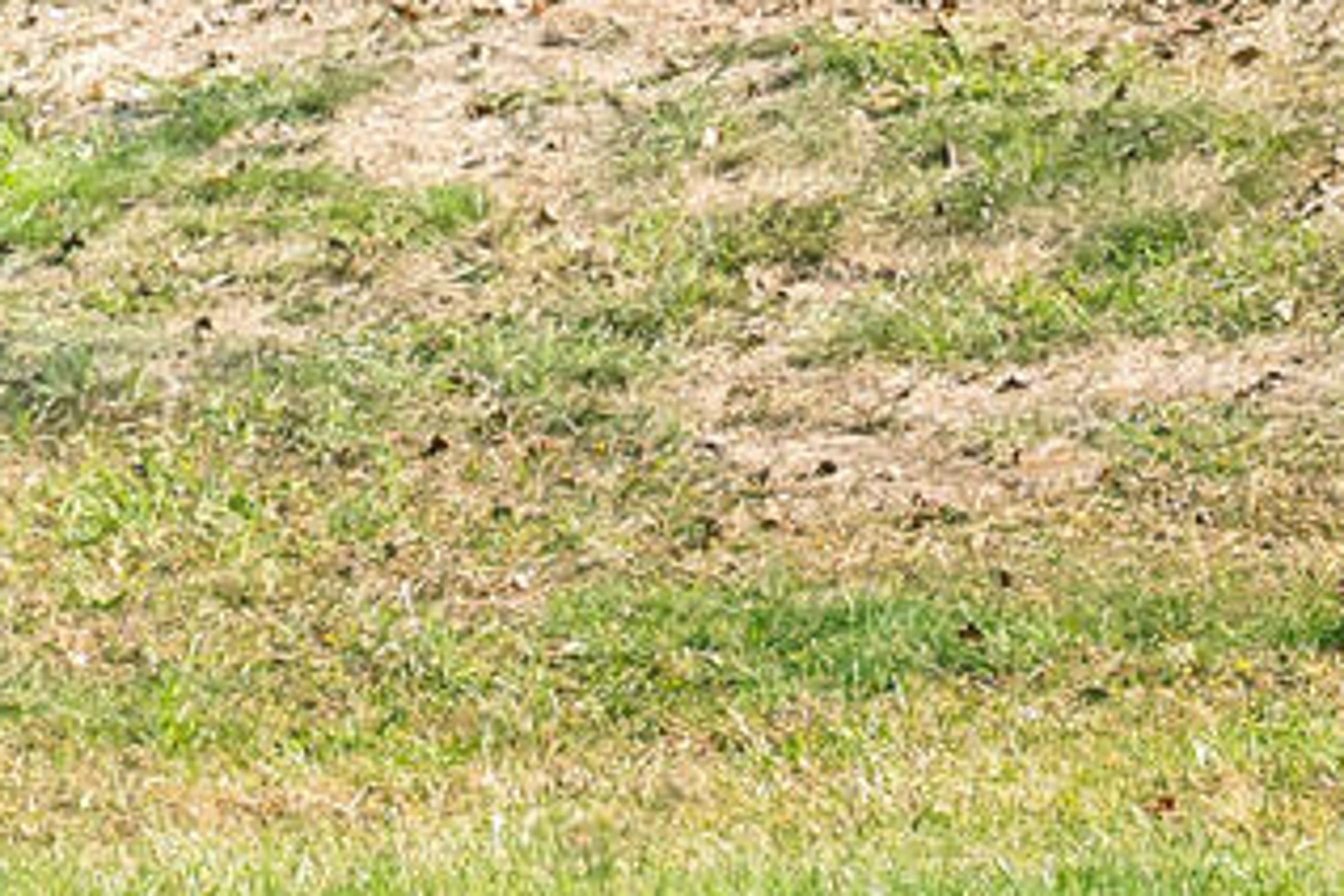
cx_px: 3470
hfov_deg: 7.0
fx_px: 10266
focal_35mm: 275
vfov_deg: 4.8
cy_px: -1490
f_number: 9
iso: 250
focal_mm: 35
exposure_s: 1/160
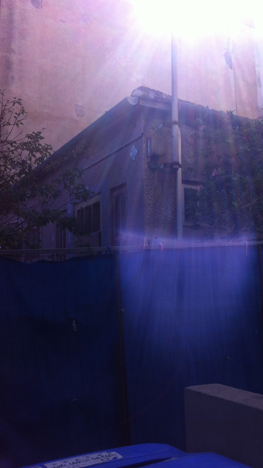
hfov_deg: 29.4
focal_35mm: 40
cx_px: 182
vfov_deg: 50.5
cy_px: 231
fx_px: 496
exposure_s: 1/1040
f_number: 2.8
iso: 80
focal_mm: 3.85
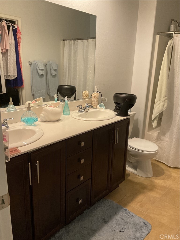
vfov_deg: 61.7
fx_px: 201
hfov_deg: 48.2
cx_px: 90
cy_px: 120
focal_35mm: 29
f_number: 1.8
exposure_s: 1/60
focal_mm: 3
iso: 200
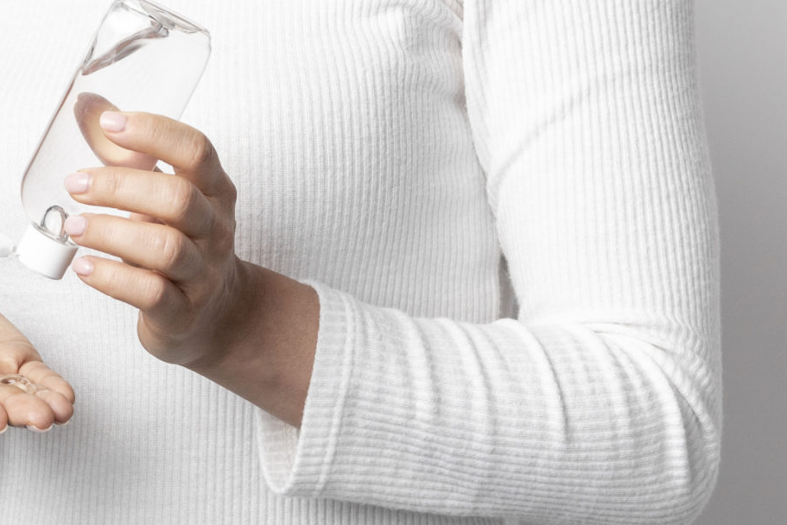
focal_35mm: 236
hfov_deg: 8.6
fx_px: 5161
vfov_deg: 5.8
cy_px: -93
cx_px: -315
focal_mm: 56
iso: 100
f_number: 5
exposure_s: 1/125
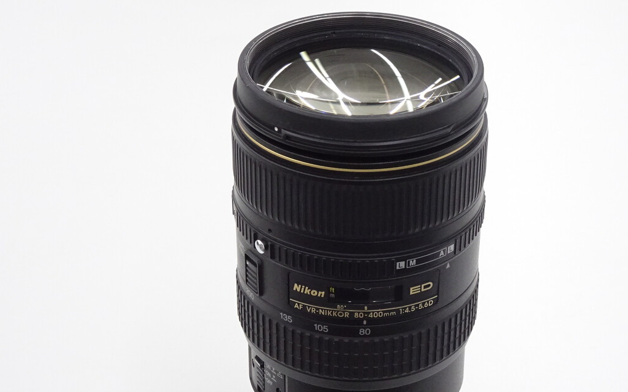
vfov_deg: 15.3
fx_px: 1455
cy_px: 263
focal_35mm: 85
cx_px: 368
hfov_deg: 24.3
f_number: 4.5
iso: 500
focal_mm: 11.66
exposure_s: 1/80
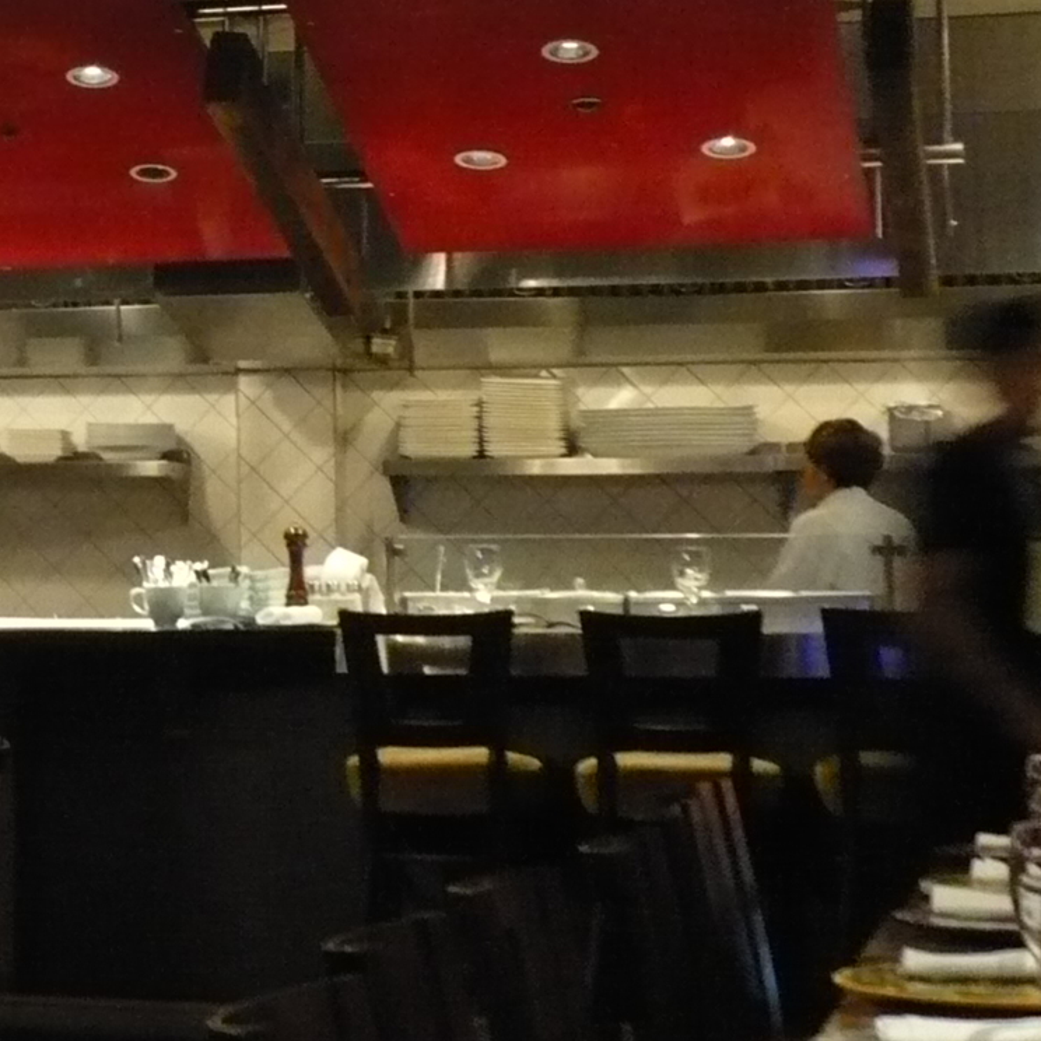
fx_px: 3538
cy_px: 243
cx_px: -585
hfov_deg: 15.3
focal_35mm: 104
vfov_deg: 16.6
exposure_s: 1/8
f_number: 2.8
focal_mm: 5.8
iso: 320
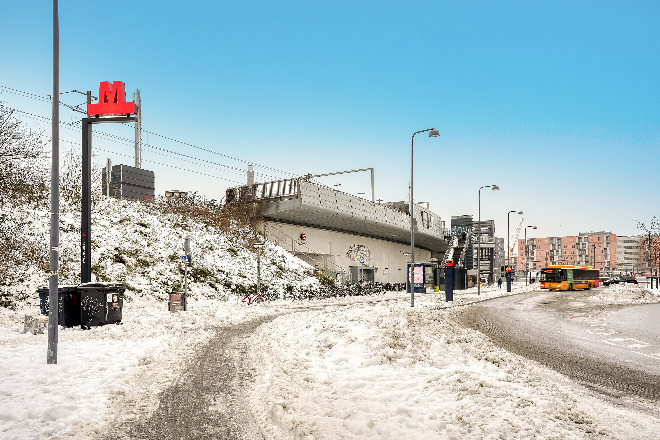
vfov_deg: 49.6
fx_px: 477
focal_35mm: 26
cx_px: 330
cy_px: 220
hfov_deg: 69.4
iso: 400
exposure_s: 1/25
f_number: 8
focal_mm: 26
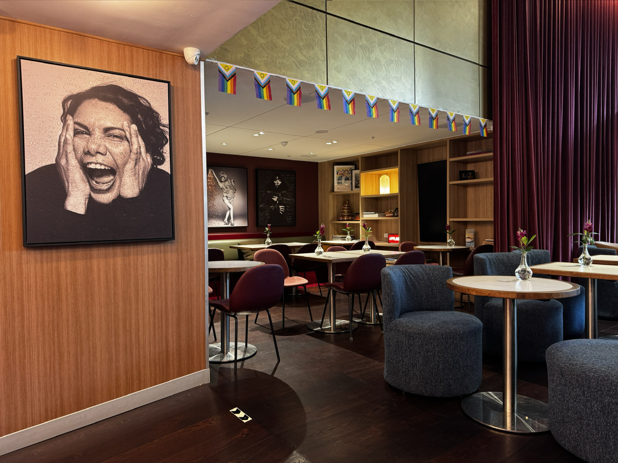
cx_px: 309
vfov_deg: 56.8
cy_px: 232
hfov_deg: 71.6
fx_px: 428
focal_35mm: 24
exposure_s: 1/50
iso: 200
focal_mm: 6.76
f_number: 1.78
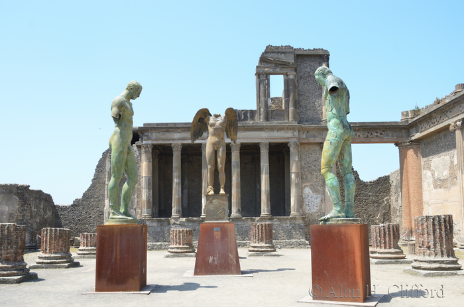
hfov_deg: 57.3
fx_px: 424
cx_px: 232
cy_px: 154
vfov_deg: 39.8
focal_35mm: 33
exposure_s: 1/200
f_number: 7.1
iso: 100
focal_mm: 22
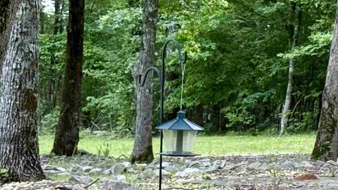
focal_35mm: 175
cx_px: 437
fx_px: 1568
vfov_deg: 6.9
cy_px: 67
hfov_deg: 12.0
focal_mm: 6.76
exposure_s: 1/243
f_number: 1.78
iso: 100
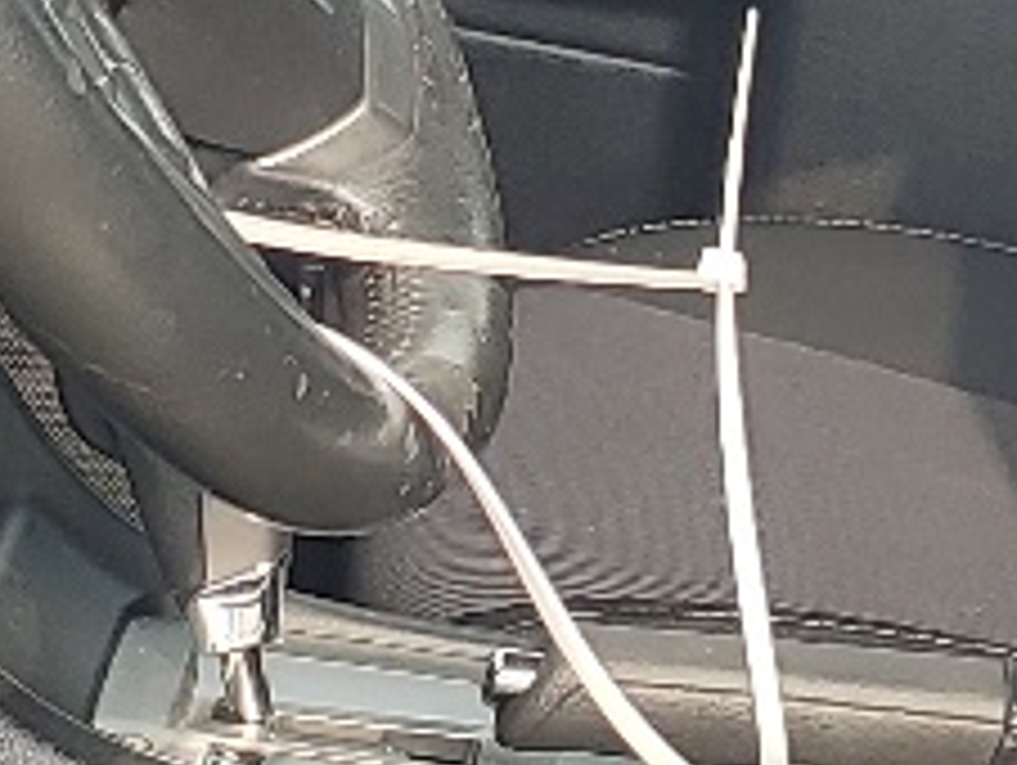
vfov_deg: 8.1
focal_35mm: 184
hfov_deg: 10.7
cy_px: 558
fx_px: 5412
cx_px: 536
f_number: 1.5
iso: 50
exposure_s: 1/588
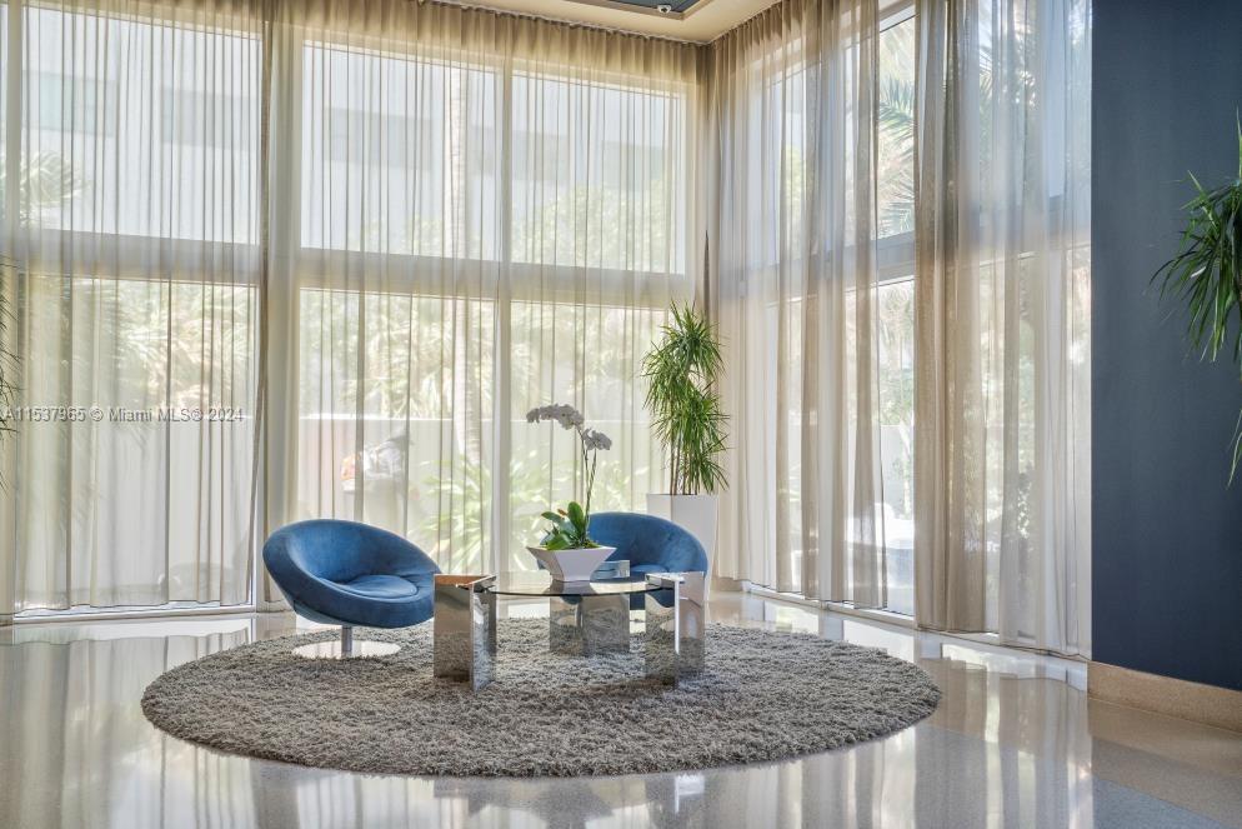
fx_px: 1208
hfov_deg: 54.4
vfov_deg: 37.9
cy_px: 414
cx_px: 621
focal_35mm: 35
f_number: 10
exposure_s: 1/20
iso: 640
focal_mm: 35
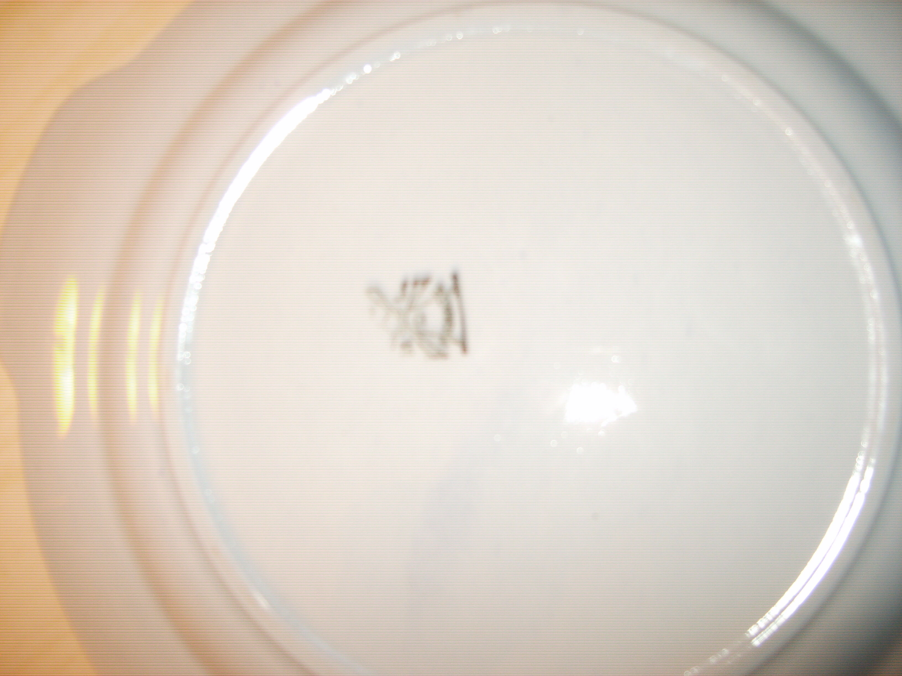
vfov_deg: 40.7
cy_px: 338
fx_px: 912
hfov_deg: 52.6
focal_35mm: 35
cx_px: 451
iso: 100
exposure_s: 1/30
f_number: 2.8
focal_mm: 7.4
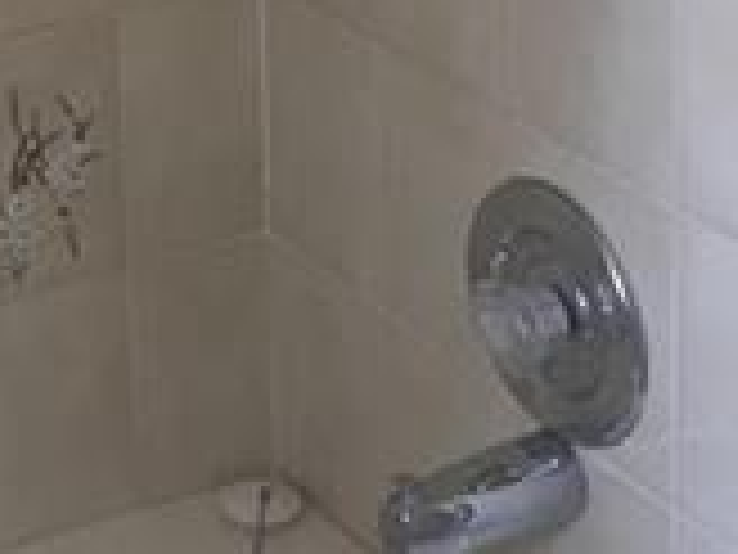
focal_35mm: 136
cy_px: -234
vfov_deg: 10.6
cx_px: -306
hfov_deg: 13.8
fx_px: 2899
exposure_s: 1/30
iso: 64
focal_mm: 4.15
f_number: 2.2
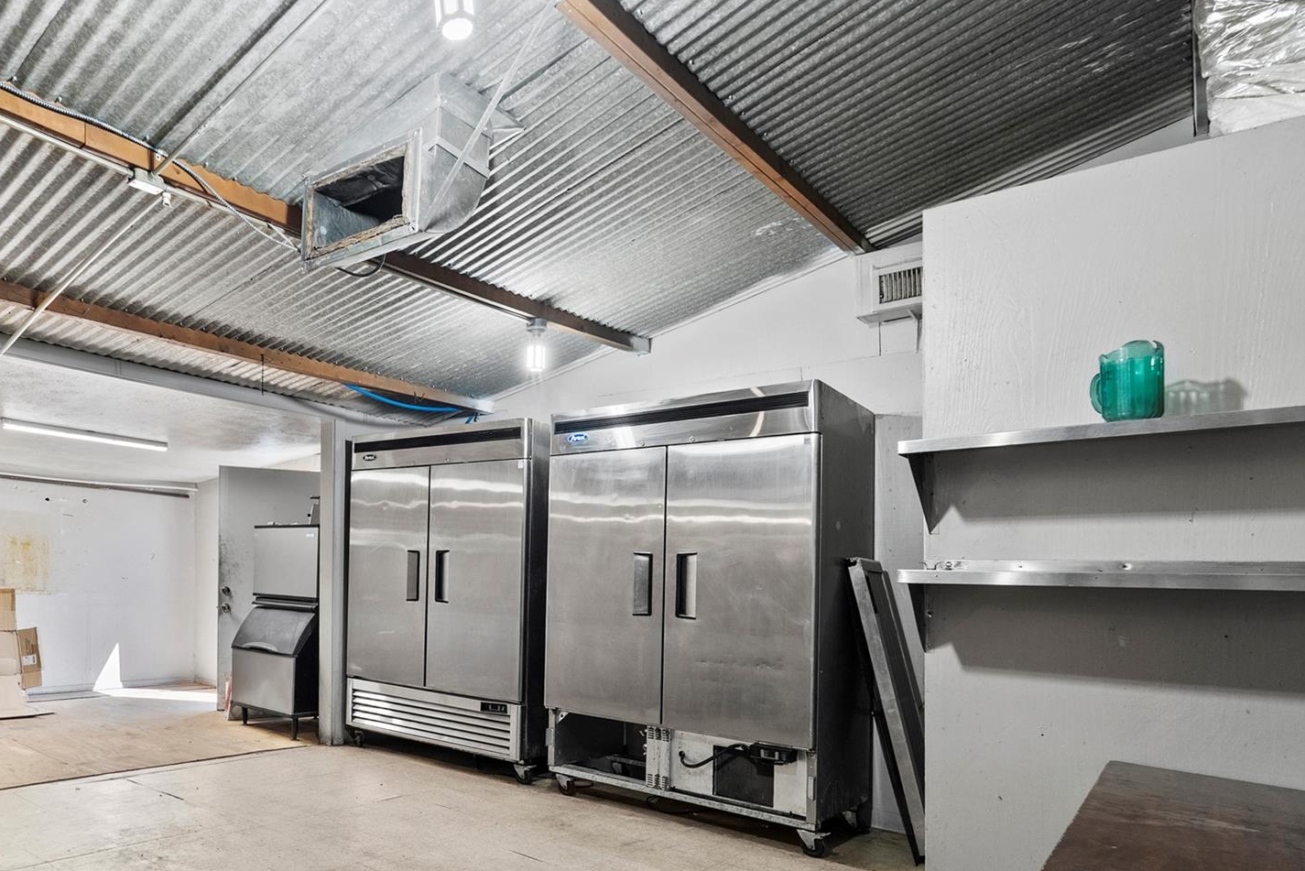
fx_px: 834
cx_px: 370
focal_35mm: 23
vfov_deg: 53.8
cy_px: 594
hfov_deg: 72.2
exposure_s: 1/1.25
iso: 250
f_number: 8
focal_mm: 16
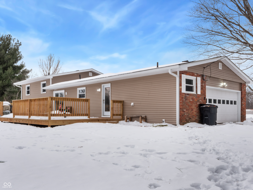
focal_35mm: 32
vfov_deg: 44.2
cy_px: 95
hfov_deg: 56.8
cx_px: 126
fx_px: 234
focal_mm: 16
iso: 500
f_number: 22
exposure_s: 1/25
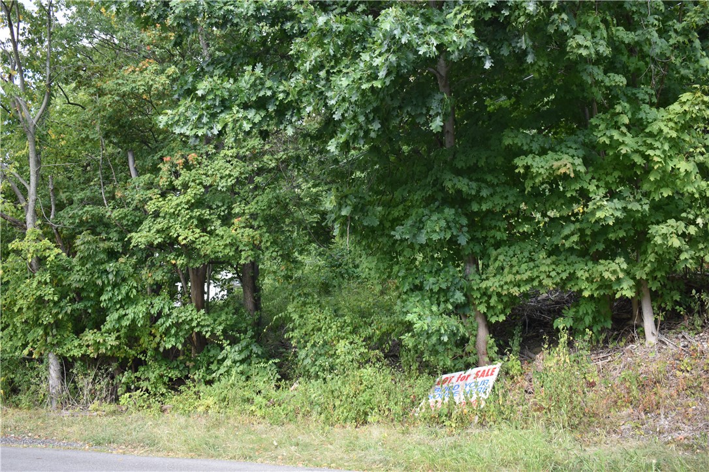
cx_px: 354
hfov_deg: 53.1
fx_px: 709
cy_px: 236
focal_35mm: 36
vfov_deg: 36.9
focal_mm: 24
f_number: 4.5
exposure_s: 1/250
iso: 400
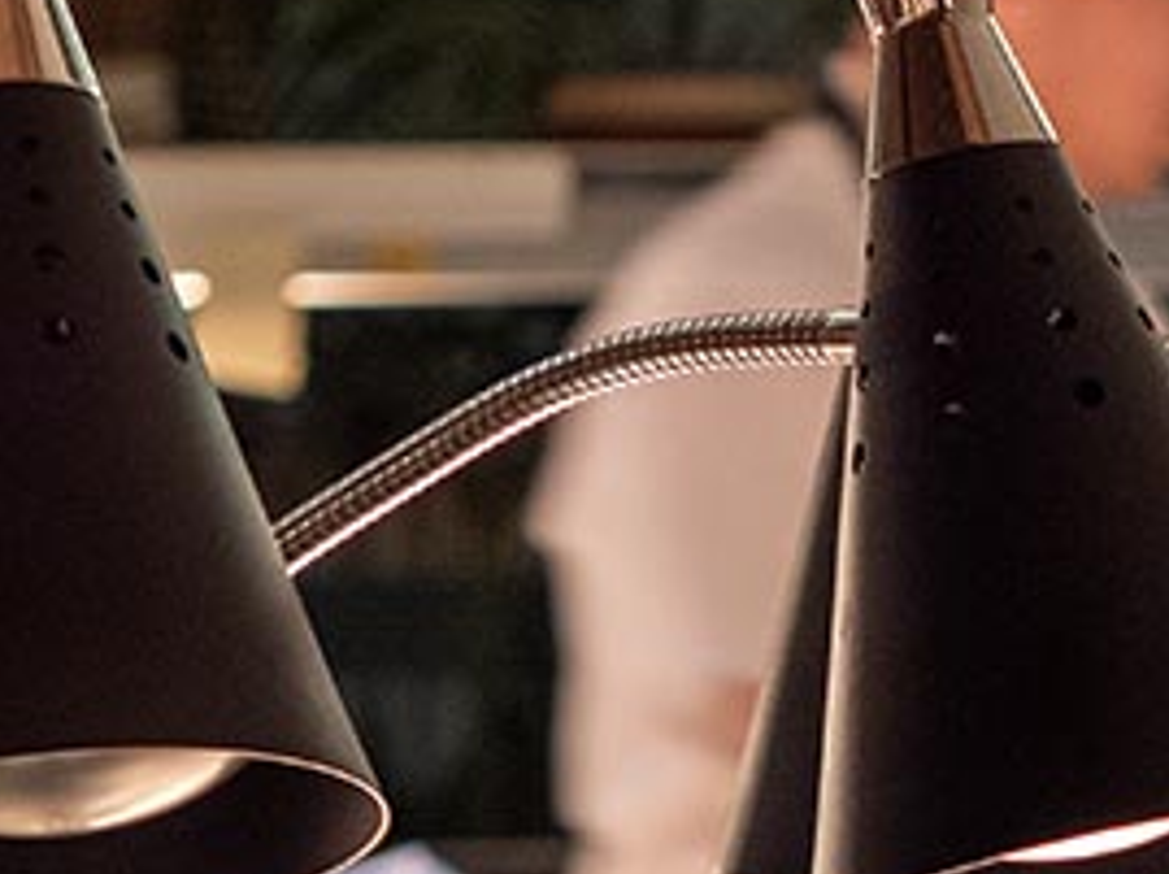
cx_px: 1682
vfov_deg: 4.4
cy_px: 35
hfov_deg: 5.9
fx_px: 11298
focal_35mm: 335
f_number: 2.8
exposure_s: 1/25
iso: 1250
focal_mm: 45
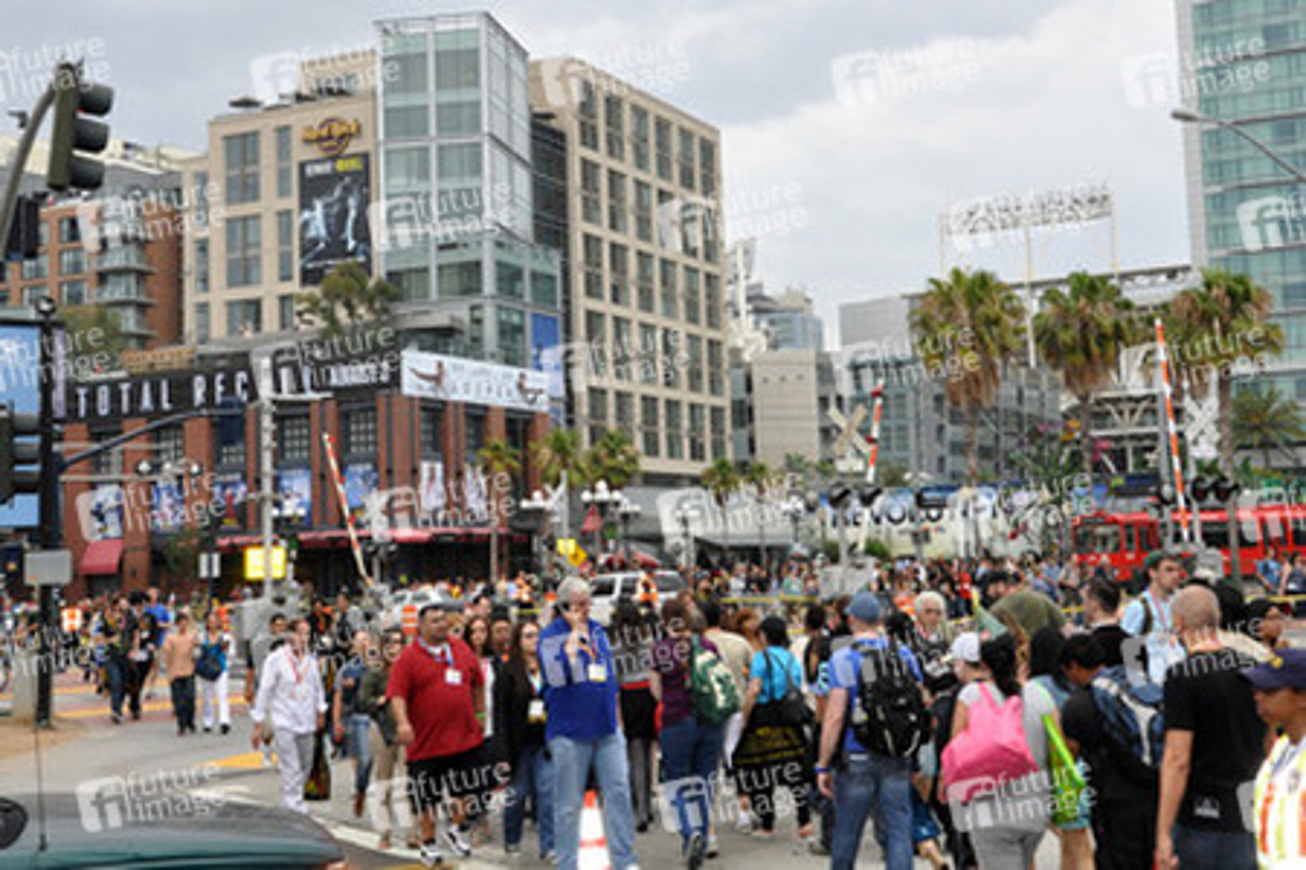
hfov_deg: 46.4
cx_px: 653
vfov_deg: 31.9
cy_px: 435
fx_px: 1524
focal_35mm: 42
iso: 1000
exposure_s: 1/200
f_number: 13
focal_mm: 28
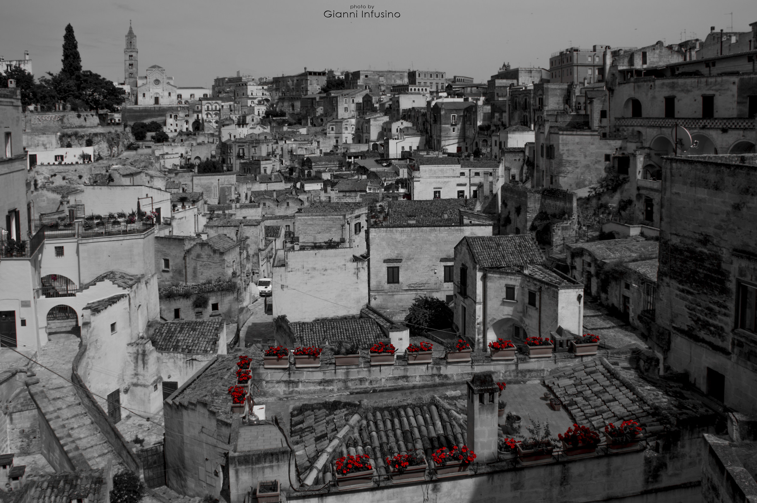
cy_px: 252
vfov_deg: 47.8
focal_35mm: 27
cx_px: 378
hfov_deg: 67.4
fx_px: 567
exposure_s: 1/320
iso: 100
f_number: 11
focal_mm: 18
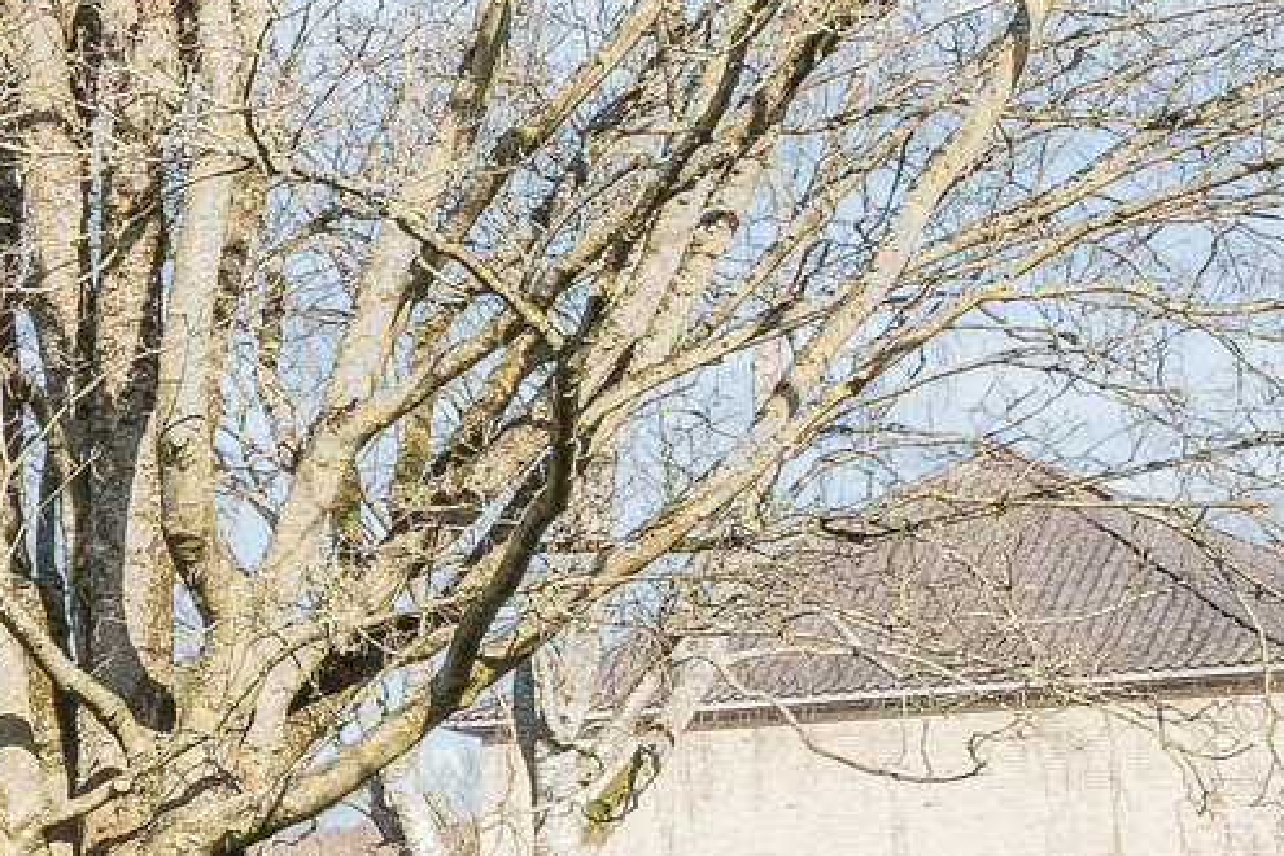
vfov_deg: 13.1
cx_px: -1497
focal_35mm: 103
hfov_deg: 15.0
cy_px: 895
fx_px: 3673
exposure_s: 1/400
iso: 800
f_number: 10
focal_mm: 17
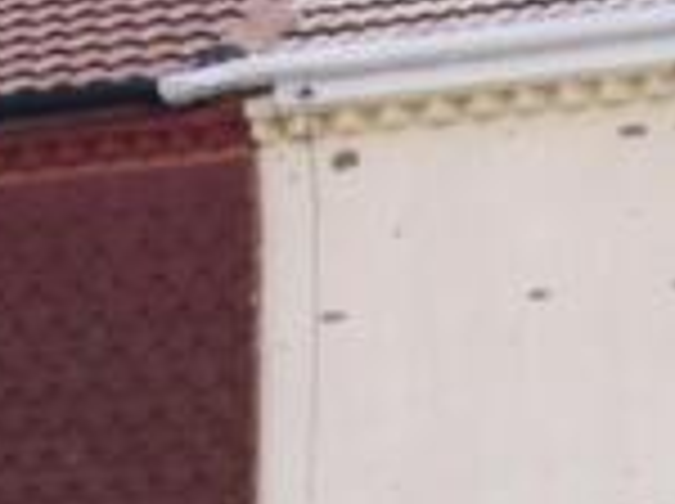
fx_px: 2881
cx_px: 524
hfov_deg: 13.3
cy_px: 646
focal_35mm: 148
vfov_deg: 9.8
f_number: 4.8
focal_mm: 8
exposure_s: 1/350
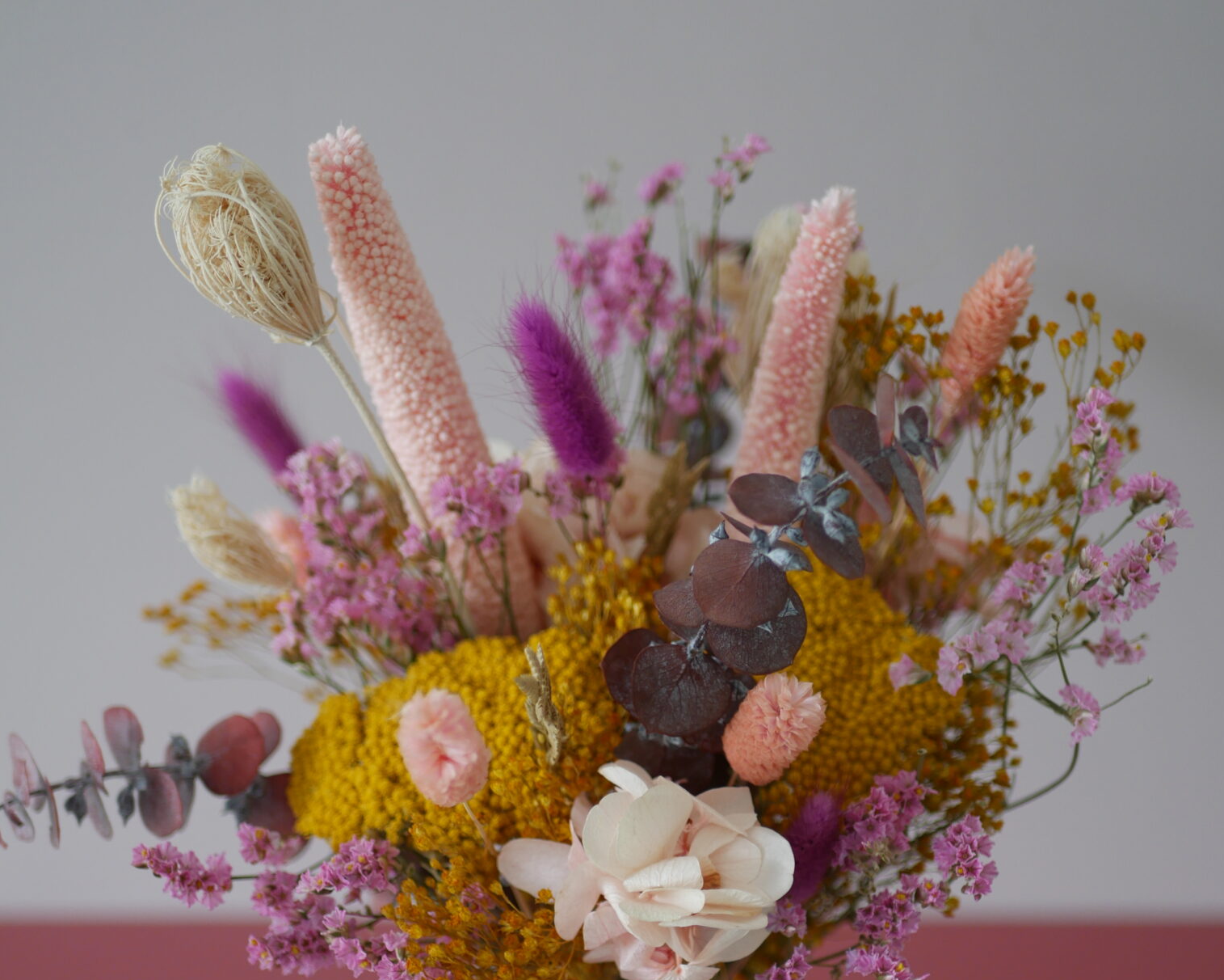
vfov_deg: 23.0
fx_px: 2391
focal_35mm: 66
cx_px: 620
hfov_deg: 28.7
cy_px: 712
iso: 200
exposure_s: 1/125
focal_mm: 25
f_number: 1.7
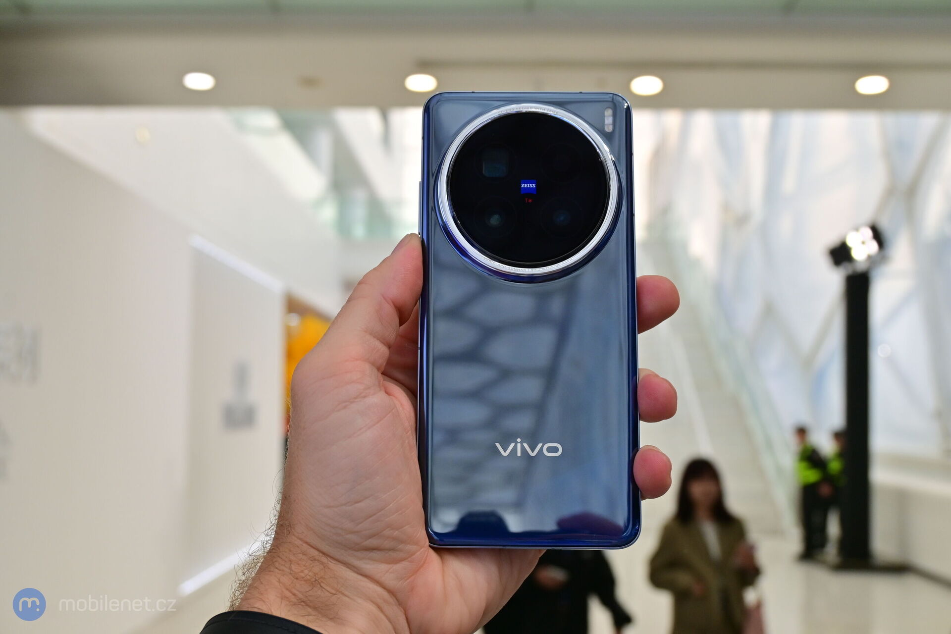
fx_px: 1109
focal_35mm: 42
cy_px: 317
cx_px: 476
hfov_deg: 46.4
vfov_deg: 31.9
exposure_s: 1/160
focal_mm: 28
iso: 320
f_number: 6.3
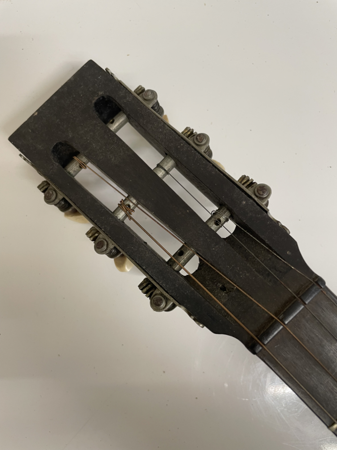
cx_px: 168
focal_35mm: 26
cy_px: 225
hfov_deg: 53.1
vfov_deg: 67.3
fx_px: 337
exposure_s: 1/50
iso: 80
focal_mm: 4.2
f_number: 1.6
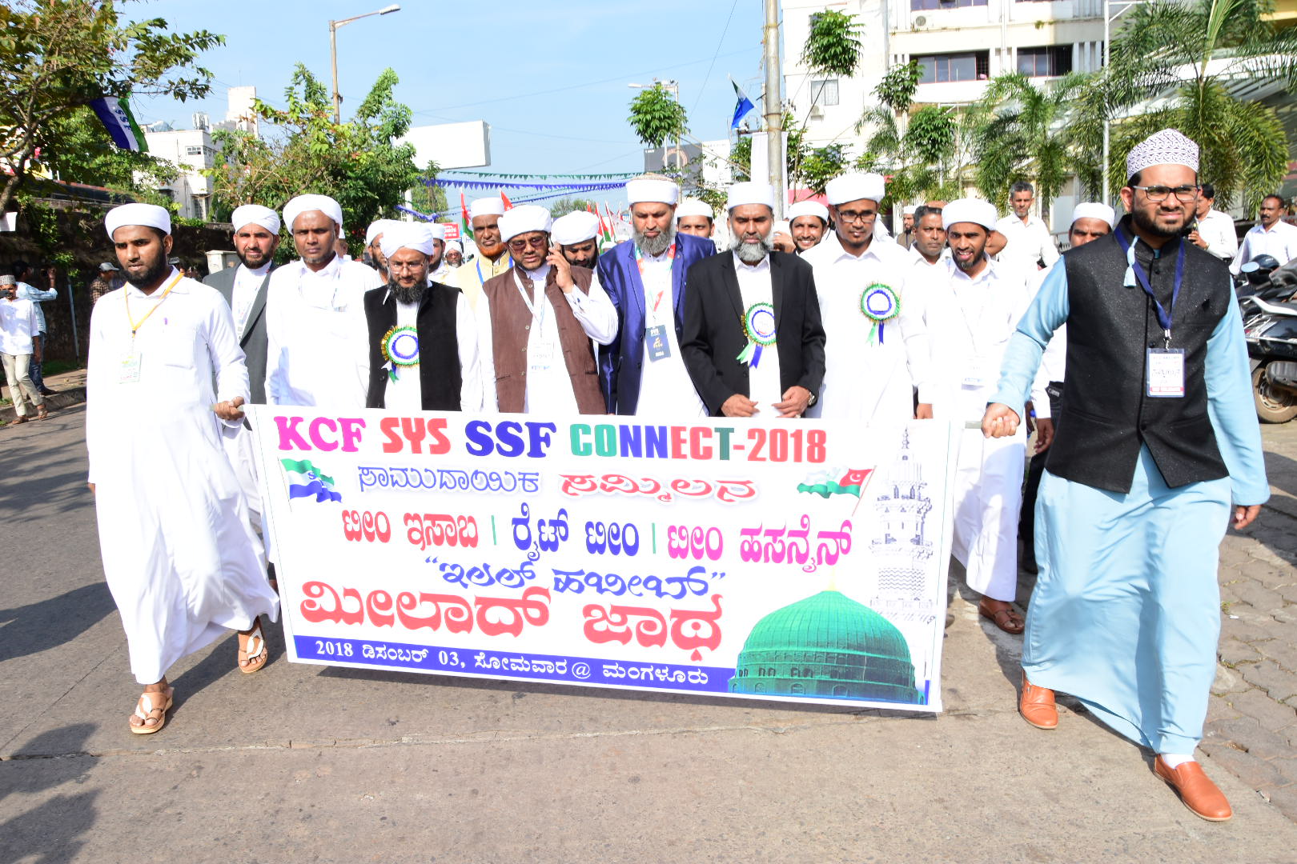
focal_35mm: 27
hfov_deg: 67.4
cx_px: 648
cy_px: 432
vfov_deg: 47.9
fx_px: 973
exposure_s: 1/160
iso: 250
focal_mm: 18
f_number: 13
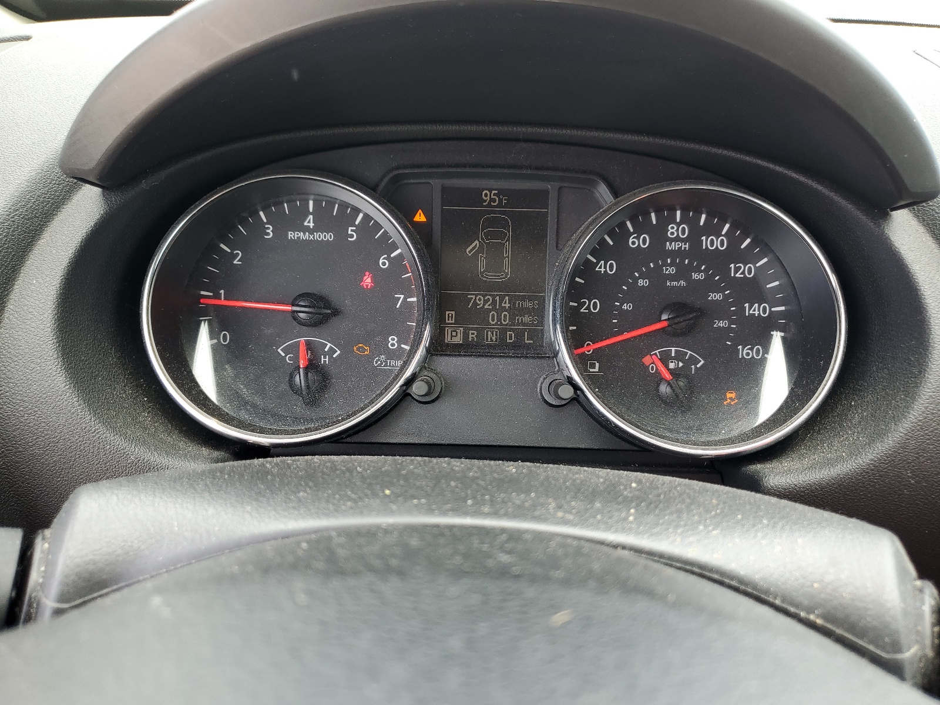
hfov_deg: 67.3
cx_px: 470
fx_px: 706
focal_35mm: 26
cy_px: 352
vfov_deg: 53.1
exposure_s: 1/161
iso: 50
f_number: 1.5
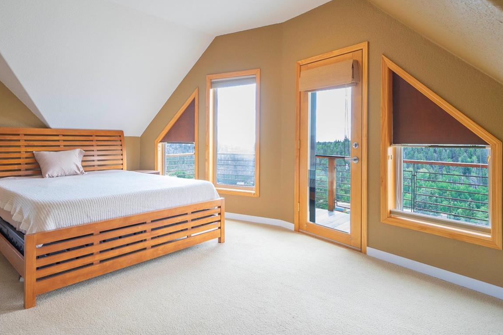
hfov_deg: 79.9
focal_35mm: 21
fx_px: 293
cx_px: 192
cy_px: 140
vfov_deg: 59.1
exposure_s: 1/10
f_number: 8
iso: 320
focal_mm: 15
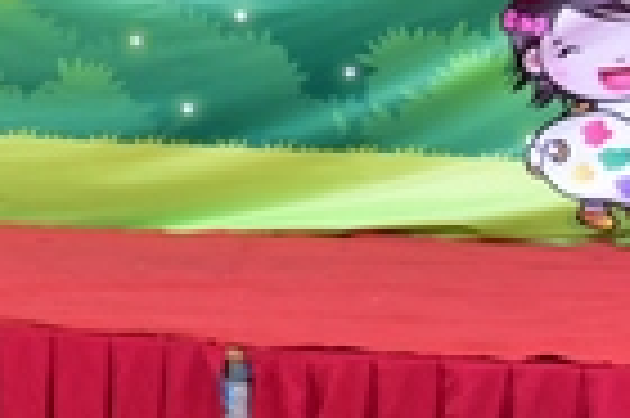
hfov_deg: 9.9
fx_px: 3251
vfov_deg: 7.3
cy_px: -90
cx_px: -806
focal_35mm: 186
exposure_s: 1/200
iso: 400
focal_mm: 40
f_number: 5.6
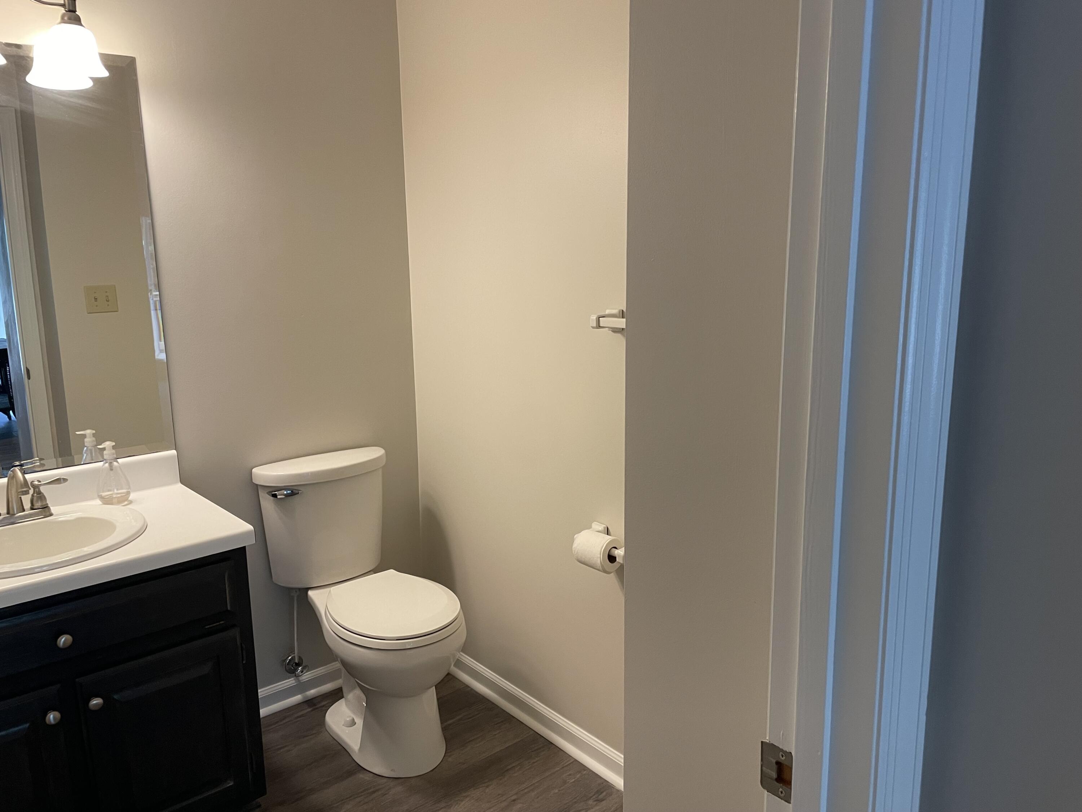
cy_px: 406
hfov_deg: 67.3
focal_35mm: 26
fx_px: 813
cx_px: 541
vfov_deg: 53.1
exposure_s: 1/60
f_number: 1.6
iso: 125
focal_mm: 4.2
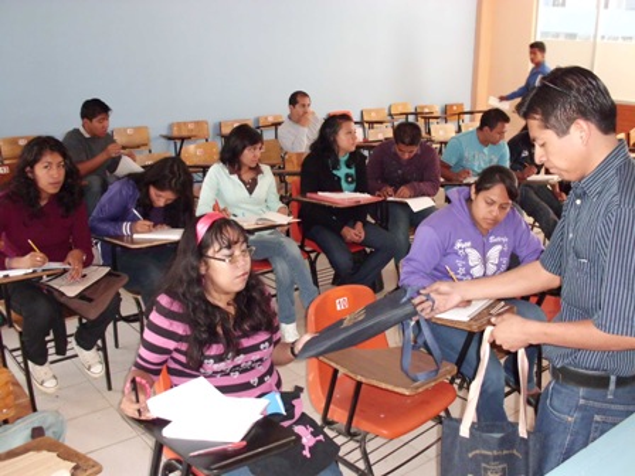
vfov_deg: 39.7
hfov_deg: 51.4
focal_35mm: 36
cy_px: 238
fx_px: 660
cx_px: 318
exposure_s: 1/60
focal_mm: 6.3
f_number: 2.9
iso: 400
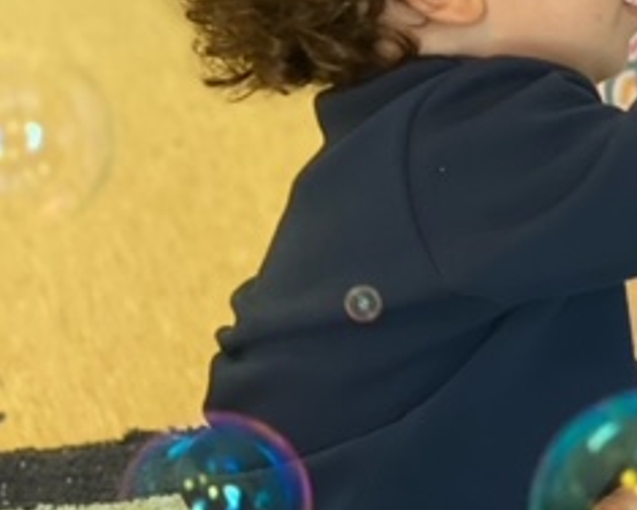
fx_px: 2602
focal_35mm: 138
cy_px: 209
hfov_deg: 13.4
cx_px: 840
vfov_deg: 11.2
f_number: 2
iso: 160
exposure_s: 1/100
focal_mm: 6
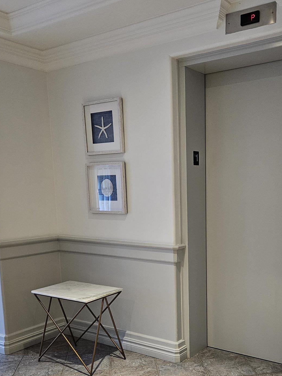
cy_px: 259
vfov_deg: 47.9
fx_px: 413
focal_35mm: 38
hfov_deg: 37.0
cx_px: 204
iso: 640
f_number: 1.8
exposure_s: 1/170
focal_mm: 5.4
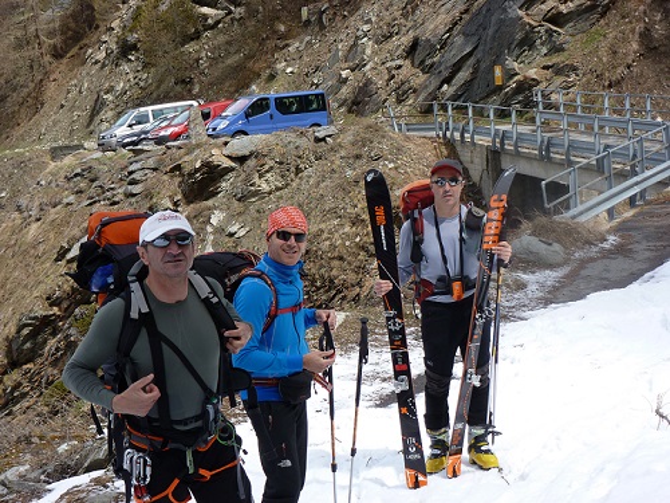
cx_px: 335
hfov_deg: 27.4
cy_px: 252
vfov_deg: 20.7
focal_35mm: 71
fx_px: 1374
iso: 100
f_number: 4.7
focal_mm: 12.7
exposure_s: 1/320
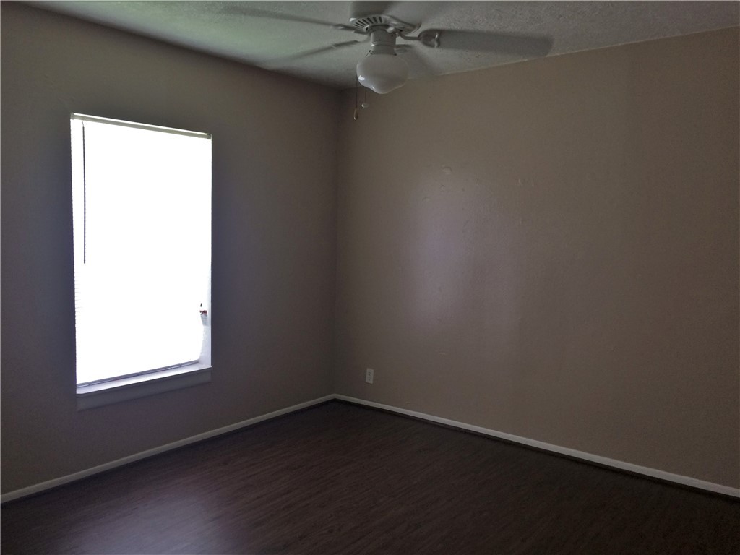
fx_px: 620
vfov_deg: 48.2
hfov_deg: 61.7
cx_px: 370
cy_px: 278
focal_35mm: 29
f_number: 2.2
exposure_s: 1/30
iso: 64
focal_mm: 4.15
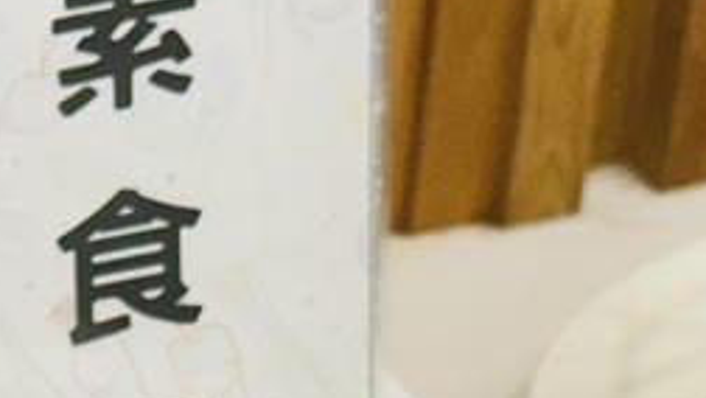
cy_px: 824
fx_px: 4663
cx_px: -605
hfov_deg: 8.3
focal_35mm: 249
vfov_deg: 4.8
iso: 64
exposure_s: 1/60
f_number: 1.78
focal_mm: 6.86
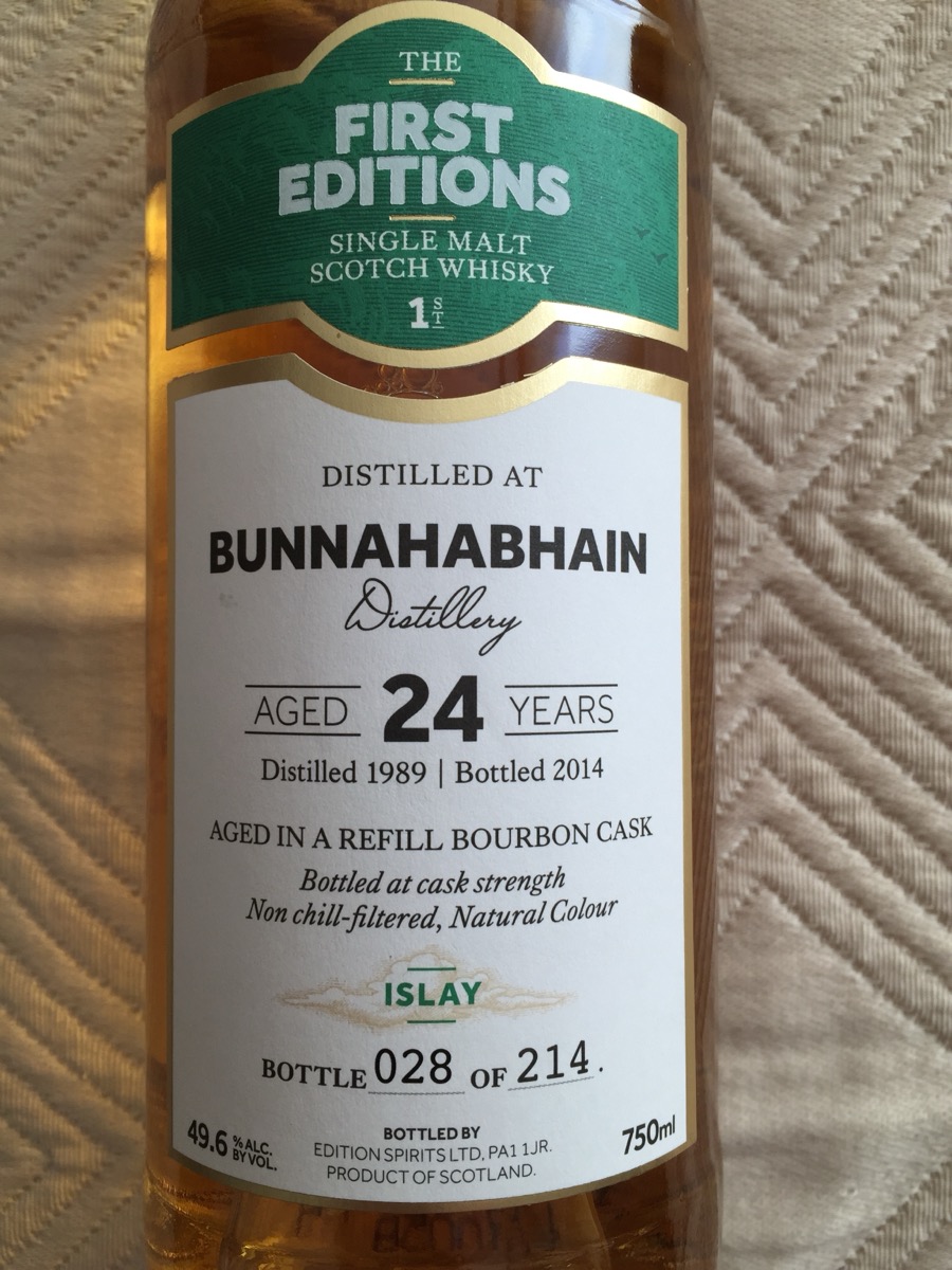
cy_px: 635
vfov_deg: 61.7
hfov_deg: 48.2
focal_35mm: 29
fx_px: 1063
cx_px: 476
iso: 32
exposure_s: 1/120
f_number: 2.2
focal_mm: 4.15
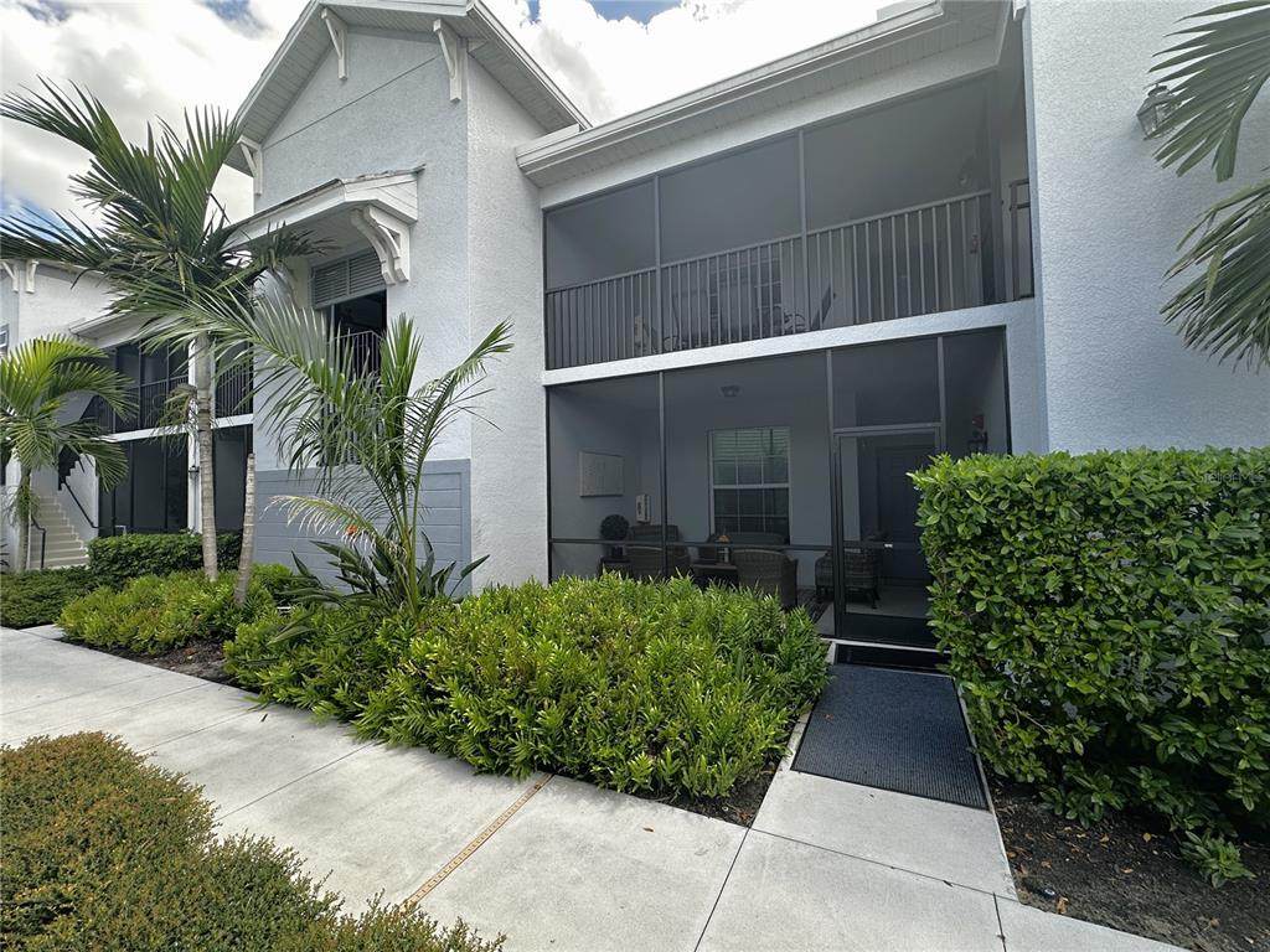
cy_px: 476
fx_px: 514
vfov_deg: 85.7
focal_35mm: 14
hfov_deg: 102.1
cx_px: 635
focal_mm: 2.22
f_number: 2.2
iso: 40
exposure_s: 1/326
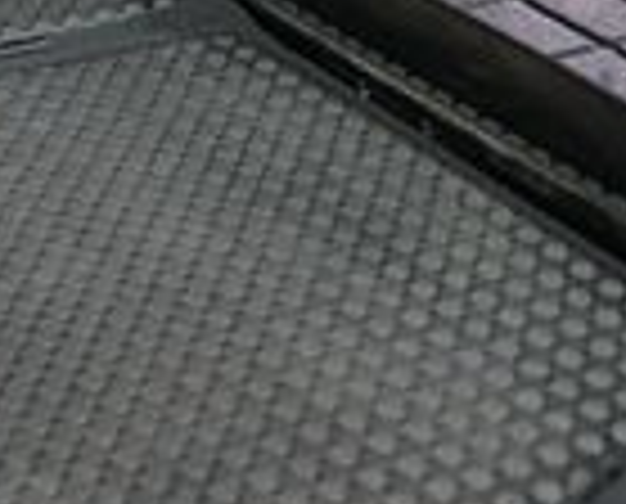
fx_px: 2880
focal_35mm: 155
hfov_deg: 12.4
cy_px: -346
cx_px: 153
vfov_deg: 9.6
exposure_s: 1/60
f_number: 3.8
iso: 4500
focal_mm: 24
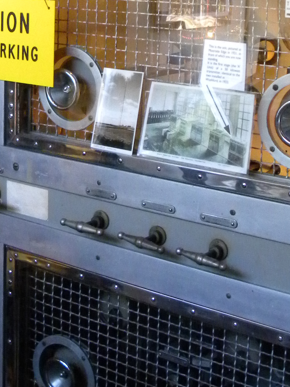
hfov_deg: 19.2
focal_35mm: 76
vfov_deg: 25.0
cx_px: 71
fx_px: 849
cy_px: 53
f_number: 2.8
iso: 400
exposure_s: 1/35.3
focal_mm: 4.6
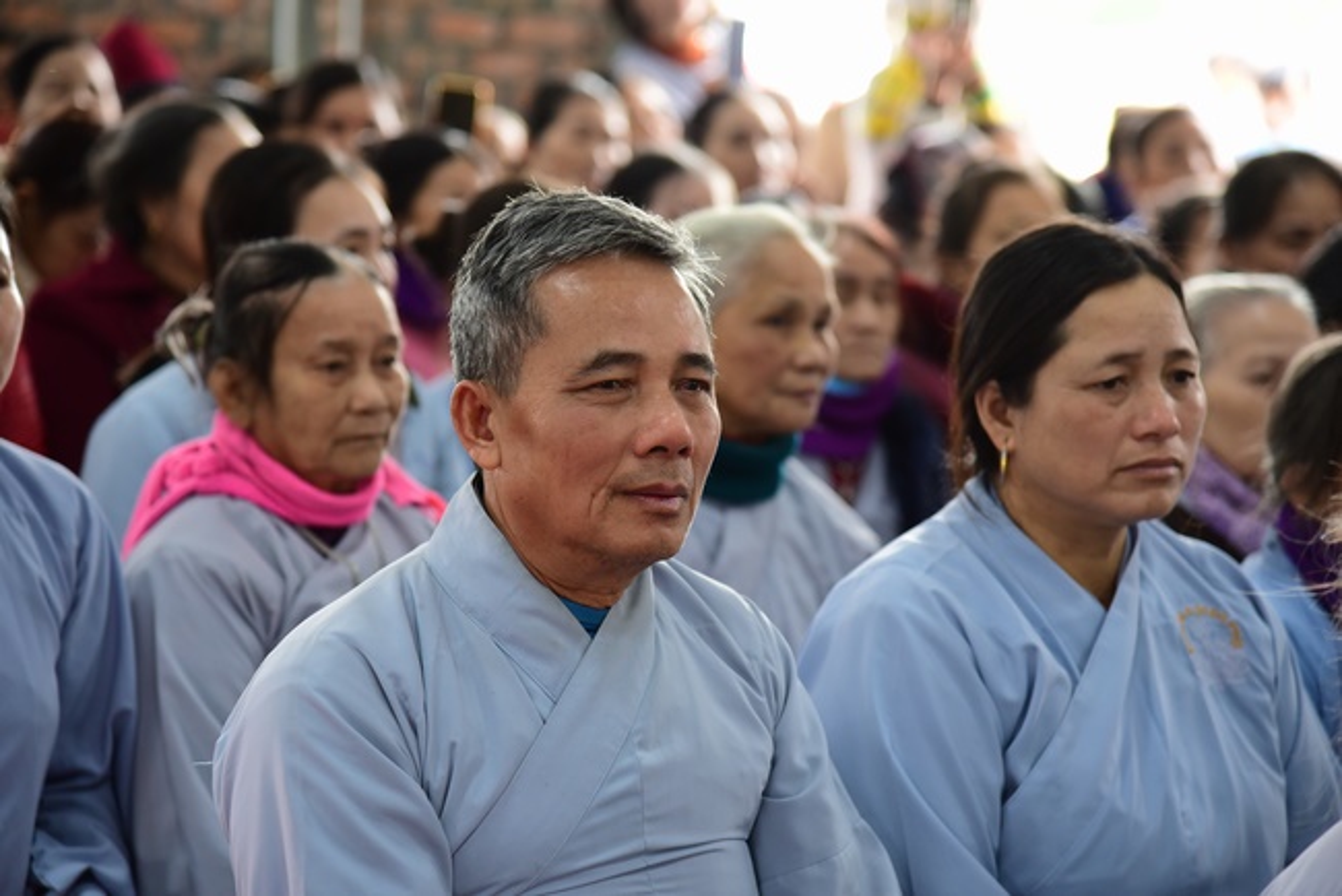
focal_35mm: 120
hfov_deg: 17.1
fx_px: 4475
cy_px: 448
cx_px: 671
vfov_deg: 11.4
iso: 1250
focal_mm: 120
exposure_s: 1/80
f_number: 4
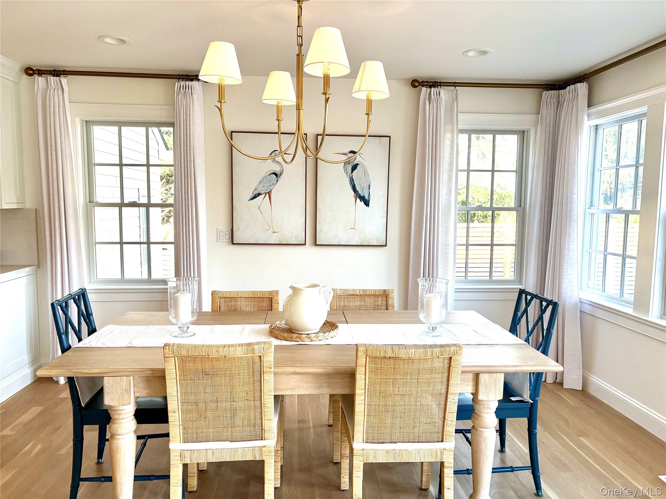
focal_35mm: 26
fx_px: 500
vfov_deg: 53.1
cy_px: 250
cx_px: 333
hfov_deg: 67.3
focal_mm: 5.96
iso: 100
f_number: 1.6
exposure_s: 1/233
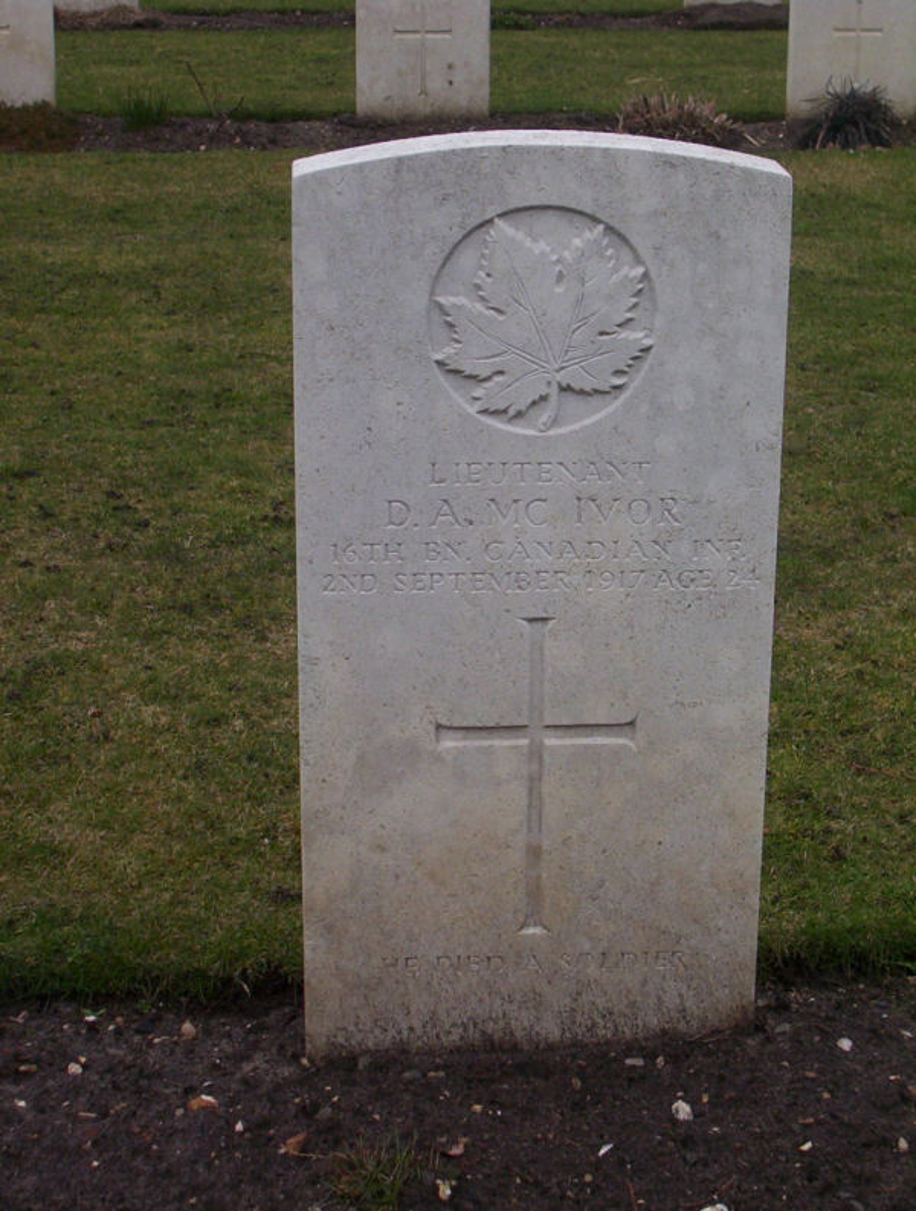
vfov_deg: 24.0
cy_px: 606
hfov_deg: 18.3
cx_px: 458
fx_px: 2842
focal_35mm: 81
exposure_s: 1/364
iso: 100
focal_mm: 10.76
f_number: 3.62
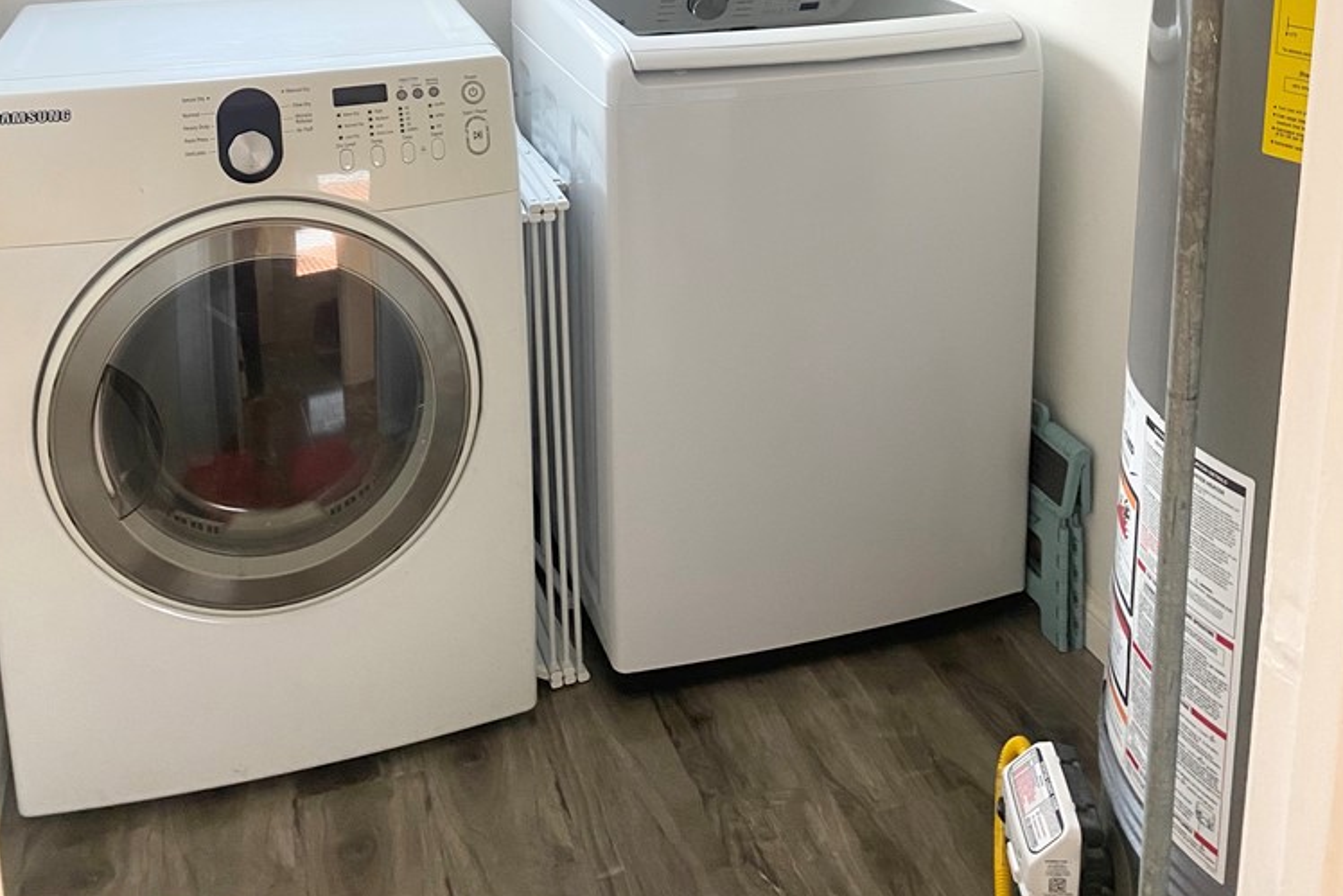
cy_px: 25
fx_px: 1380
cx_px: 675
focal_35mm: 37
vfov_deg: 33.3
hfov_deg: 51.9
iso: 80
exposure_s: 1/60
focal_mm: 4.25
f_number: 1.8
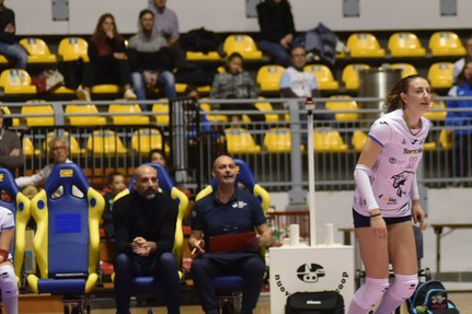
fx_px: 3591
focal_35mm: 274
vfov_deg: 5.0
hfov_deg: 7.5
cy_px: 168
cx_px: 585
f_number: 3.5
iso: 2500
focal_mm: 105
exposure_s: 1/640
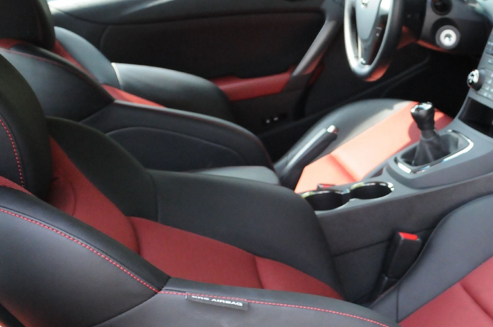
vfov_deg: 25.9
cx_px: 413
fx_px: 711
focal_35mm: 52
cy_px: 199
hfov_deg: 36.6
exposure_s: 1/400
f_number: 5.6
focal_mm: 18
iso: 2000
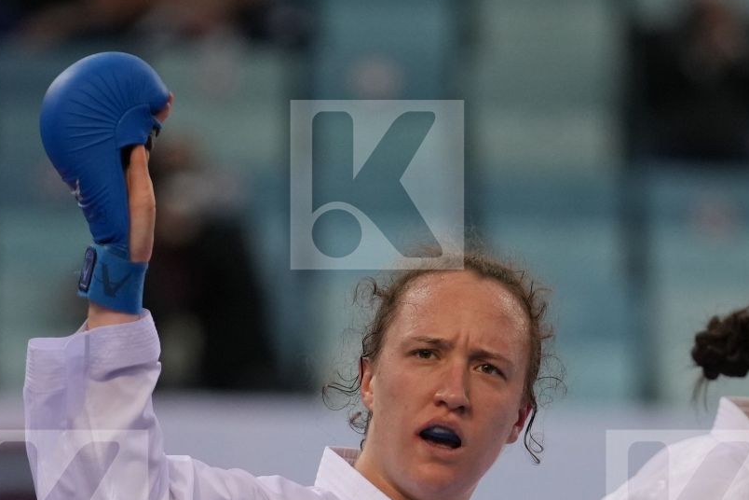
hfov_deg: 3.1
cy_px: 515
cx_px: 377
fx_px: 13980
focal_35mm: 672
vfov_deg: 2.0
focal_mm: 200
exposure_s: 1/1000
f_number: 2.8
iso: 1250
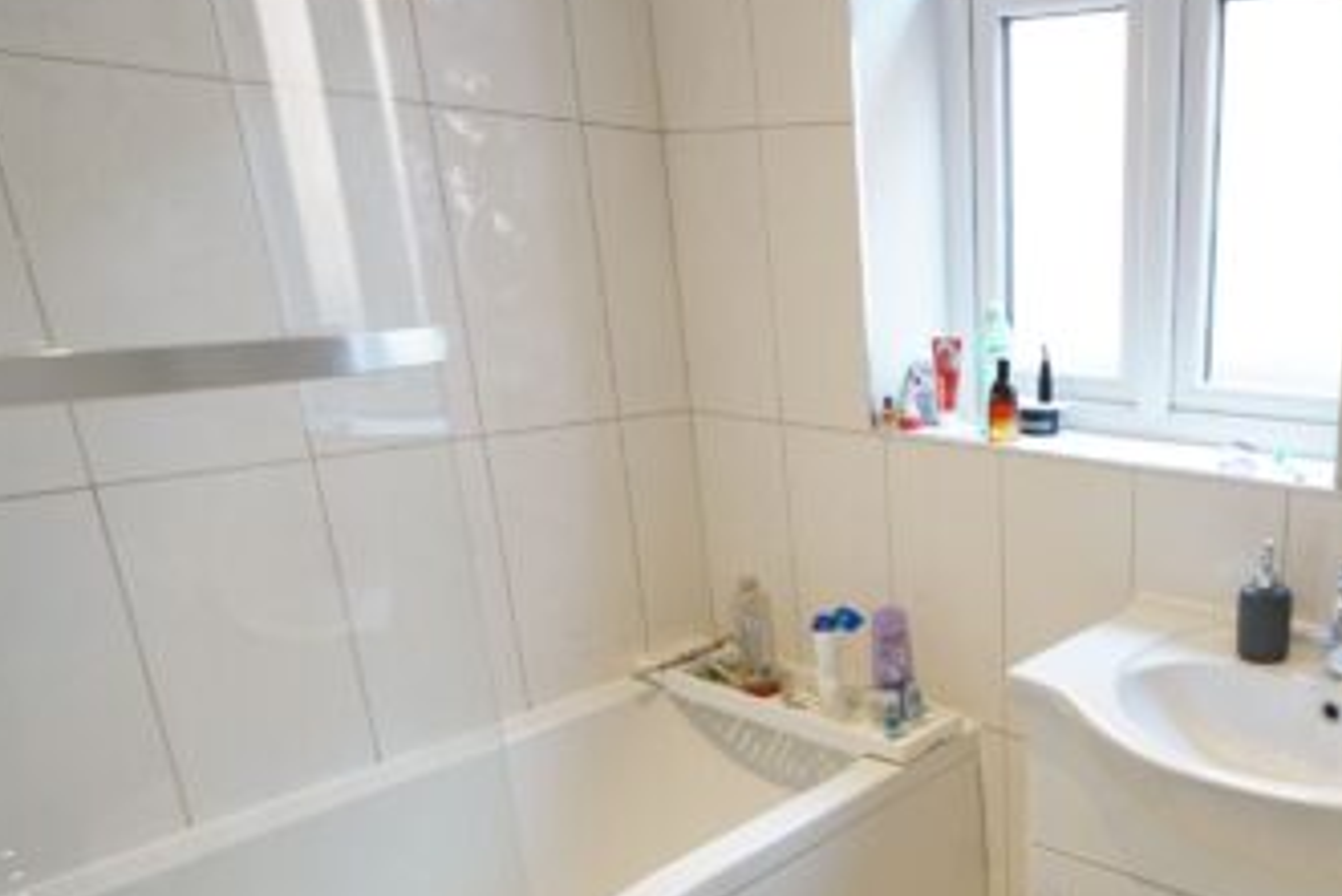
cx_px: 1127
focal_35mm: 29
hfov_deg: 57.4
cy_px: 620
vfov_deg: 44.1
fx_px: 1081
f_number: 5
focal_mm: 16
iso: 400
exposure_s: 1/13
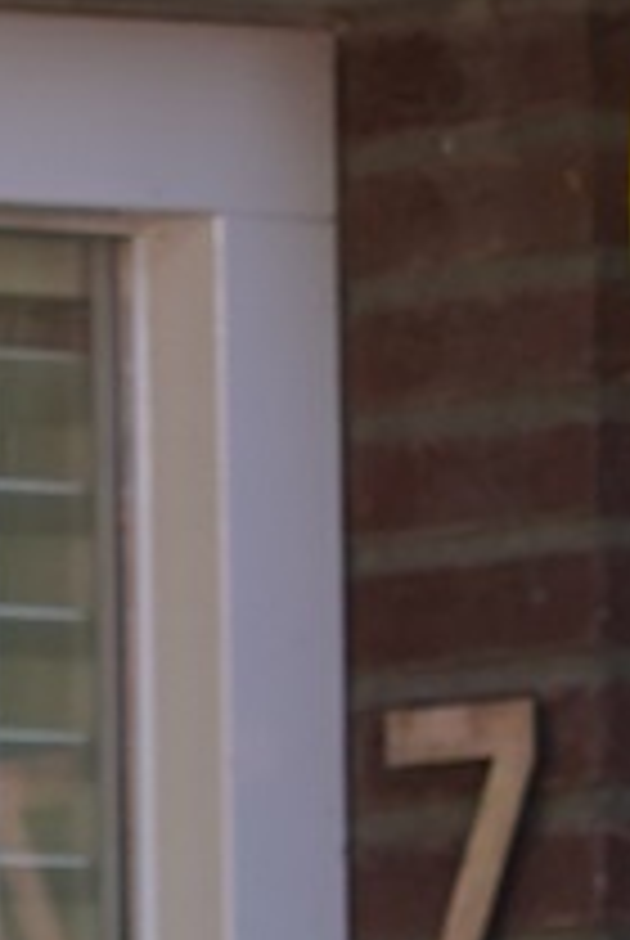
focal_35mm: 834
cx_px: -1926
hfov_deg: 1.6
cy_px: 1682
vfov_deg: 2.5
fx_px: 21819
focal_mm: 91
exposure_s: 1/160
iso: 160
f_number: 4
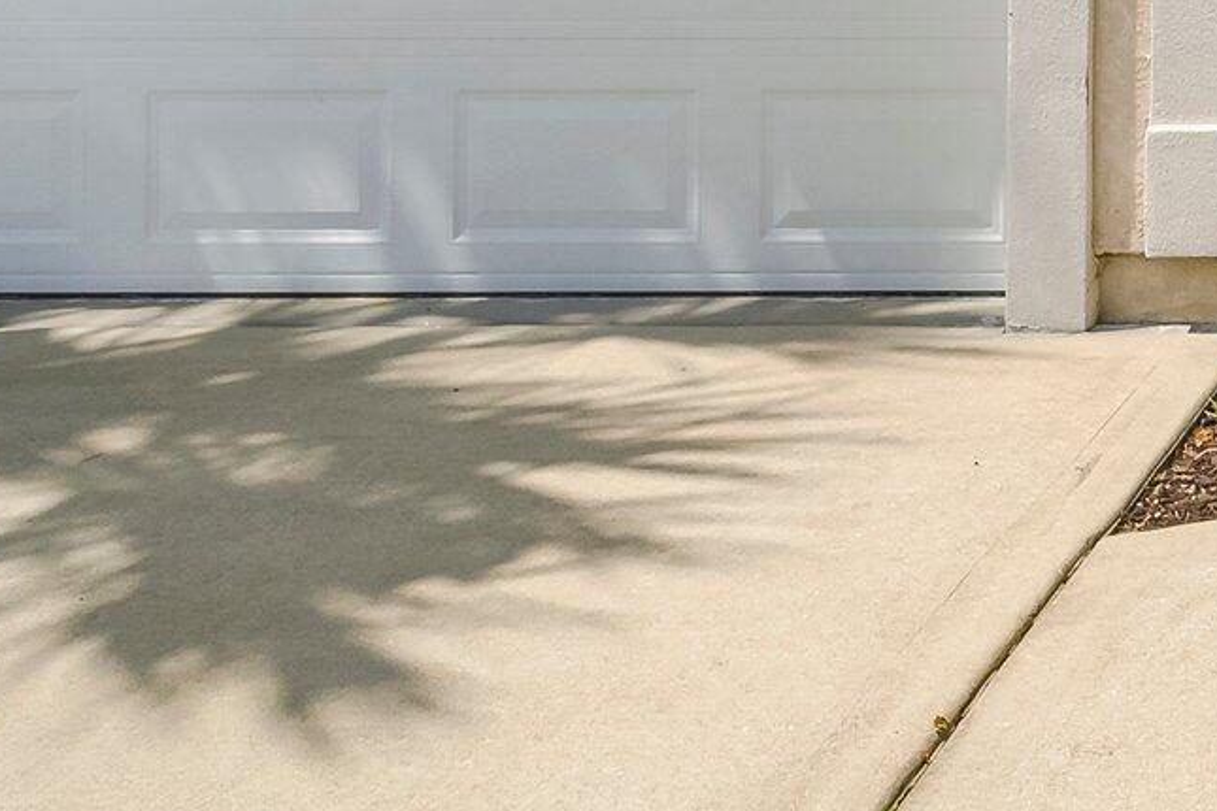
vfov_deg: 21.9
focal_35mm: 54
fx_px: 1825
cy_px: -314
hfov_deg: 27.1
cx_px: 1787
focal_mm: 17
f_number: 9
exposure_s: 1/250
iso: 400
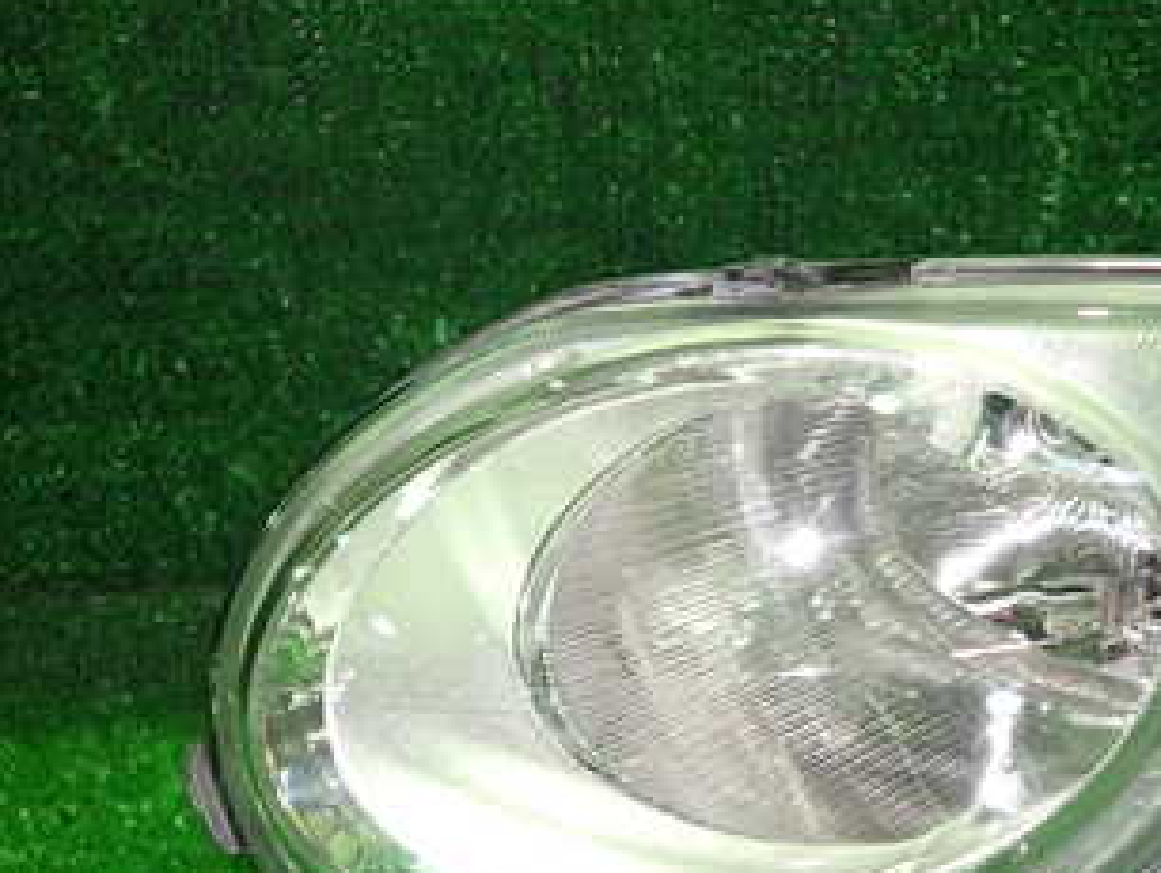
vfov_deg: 29.0
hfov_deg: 38.2
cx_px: 820
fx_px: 1645
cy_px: 717
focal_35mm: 49
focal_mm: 4.5
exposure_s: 1/30
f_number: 2
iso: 500
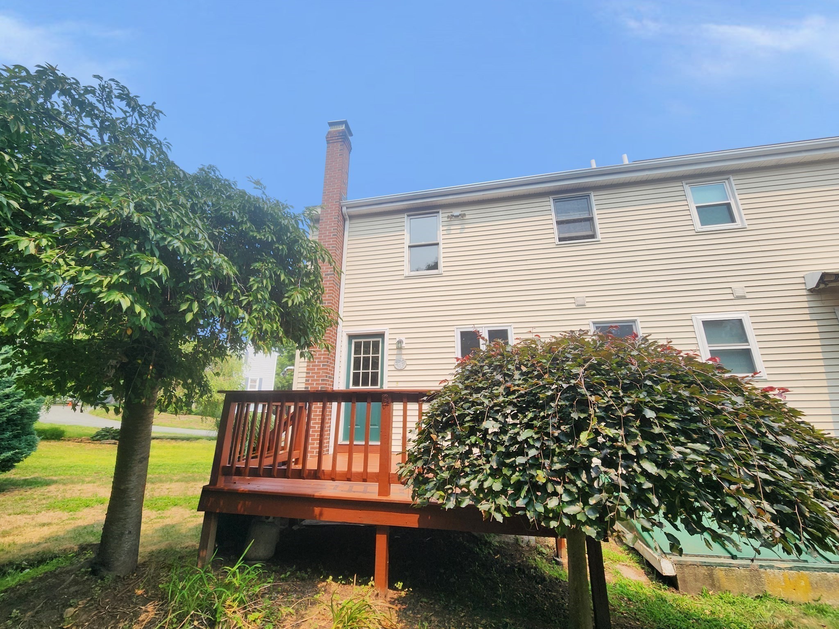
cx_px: 420
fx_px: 315
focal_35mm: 13
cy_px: 314
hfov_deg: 106.2
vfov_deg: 89.9
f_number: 2.2
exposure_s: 1/1391
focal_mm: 2.2
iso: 50
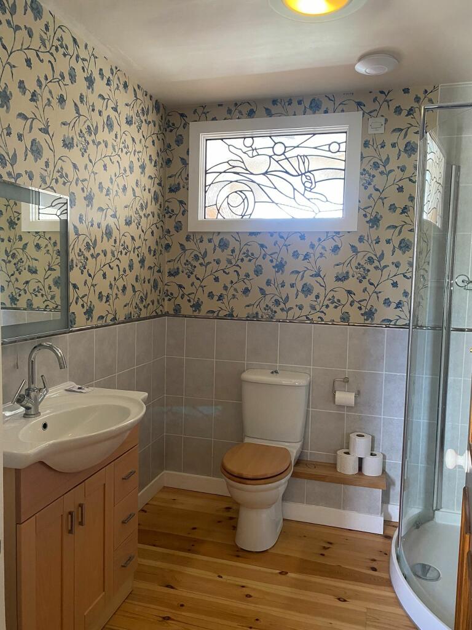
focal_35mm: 26
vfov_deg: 67.3
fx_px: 473
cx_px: 236
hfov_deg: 53.1
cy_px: 315
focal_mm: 4.25
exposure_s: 1/60
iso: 200
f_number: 1.8
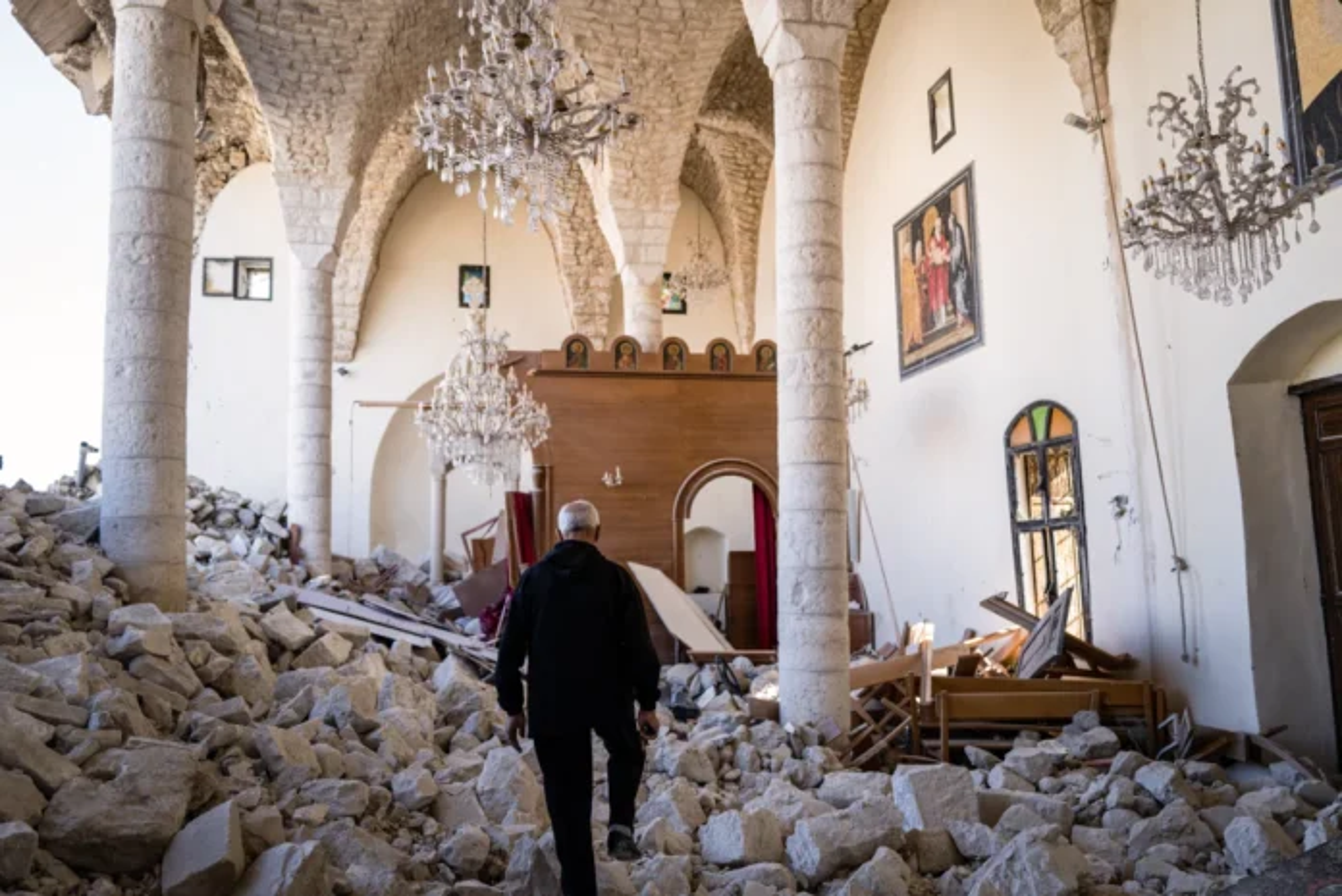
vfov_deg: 46.5
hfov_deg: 65.4
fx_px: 1044
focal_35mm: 28
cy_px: 448
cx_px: 671
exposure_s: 1/200
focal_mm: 28
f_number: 2
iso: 50
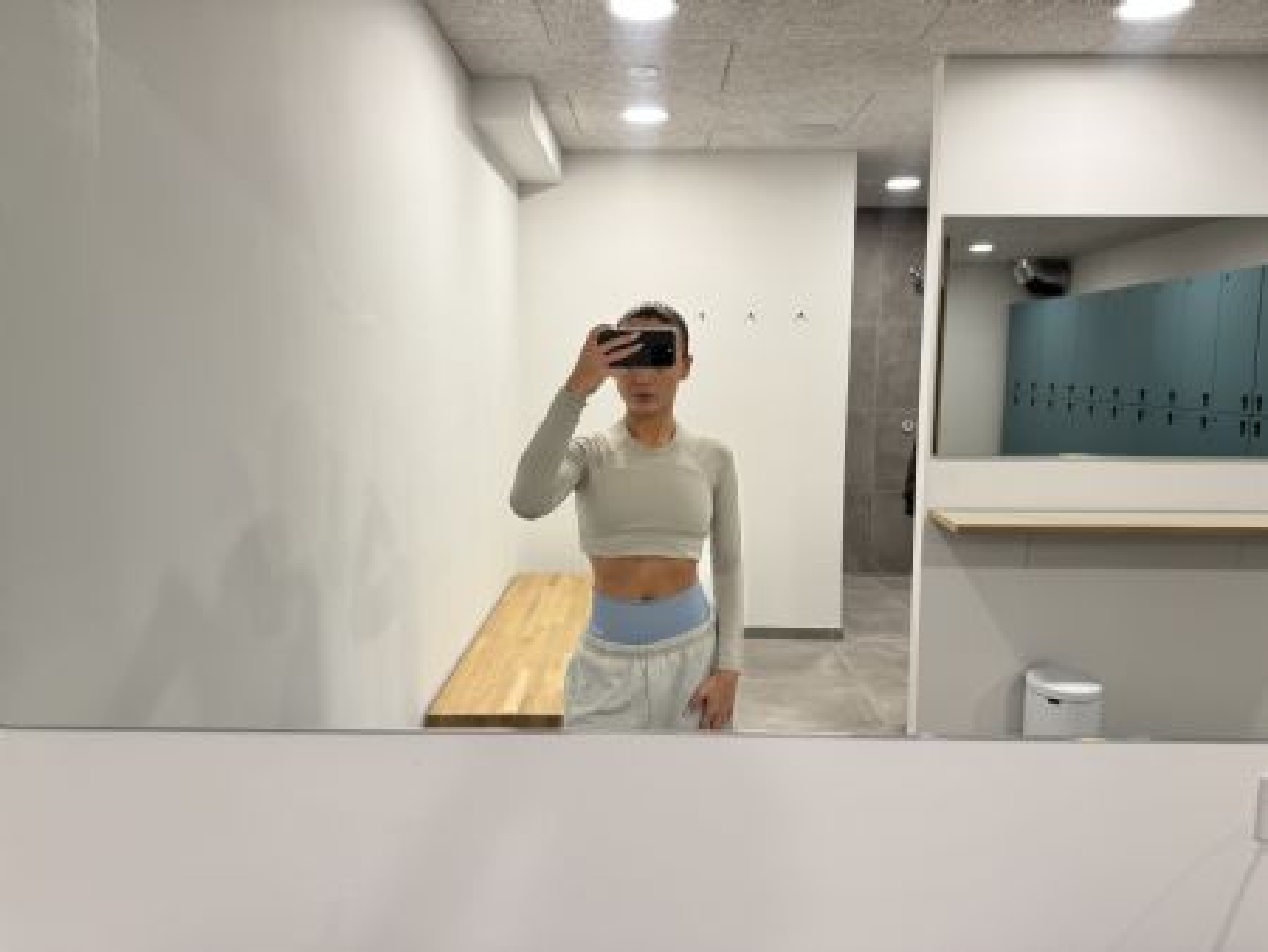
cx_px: 634
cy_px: 476
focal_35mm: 24
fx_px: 880
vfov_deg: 56.9
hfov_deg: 71.6
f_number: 1.78
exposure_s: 1/100
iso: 64
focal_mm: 6.76
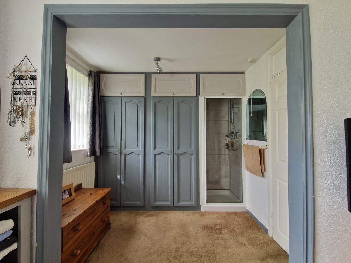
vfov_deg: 89.9
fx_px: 132
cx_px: 176
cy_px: 132
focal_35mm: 13
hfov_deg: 106.2
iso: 80
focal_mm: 2.2
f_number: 2.2
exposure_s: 1/100
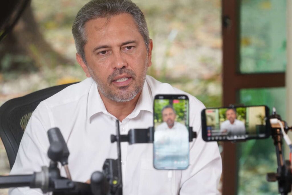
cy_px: 98
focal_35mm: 198
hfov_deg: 10.4
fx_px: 1607
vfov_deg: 6.9
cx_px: 146
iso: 3200
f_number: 6.3
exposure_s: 1/160
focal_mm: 198
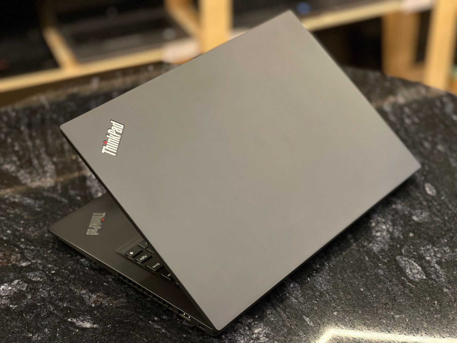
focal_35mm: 64
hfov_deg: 30.3
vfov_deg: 22.9
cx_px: 228
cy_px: 172
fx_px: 845
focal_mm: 7.5
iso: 200
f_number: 2.2
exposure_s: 1/40
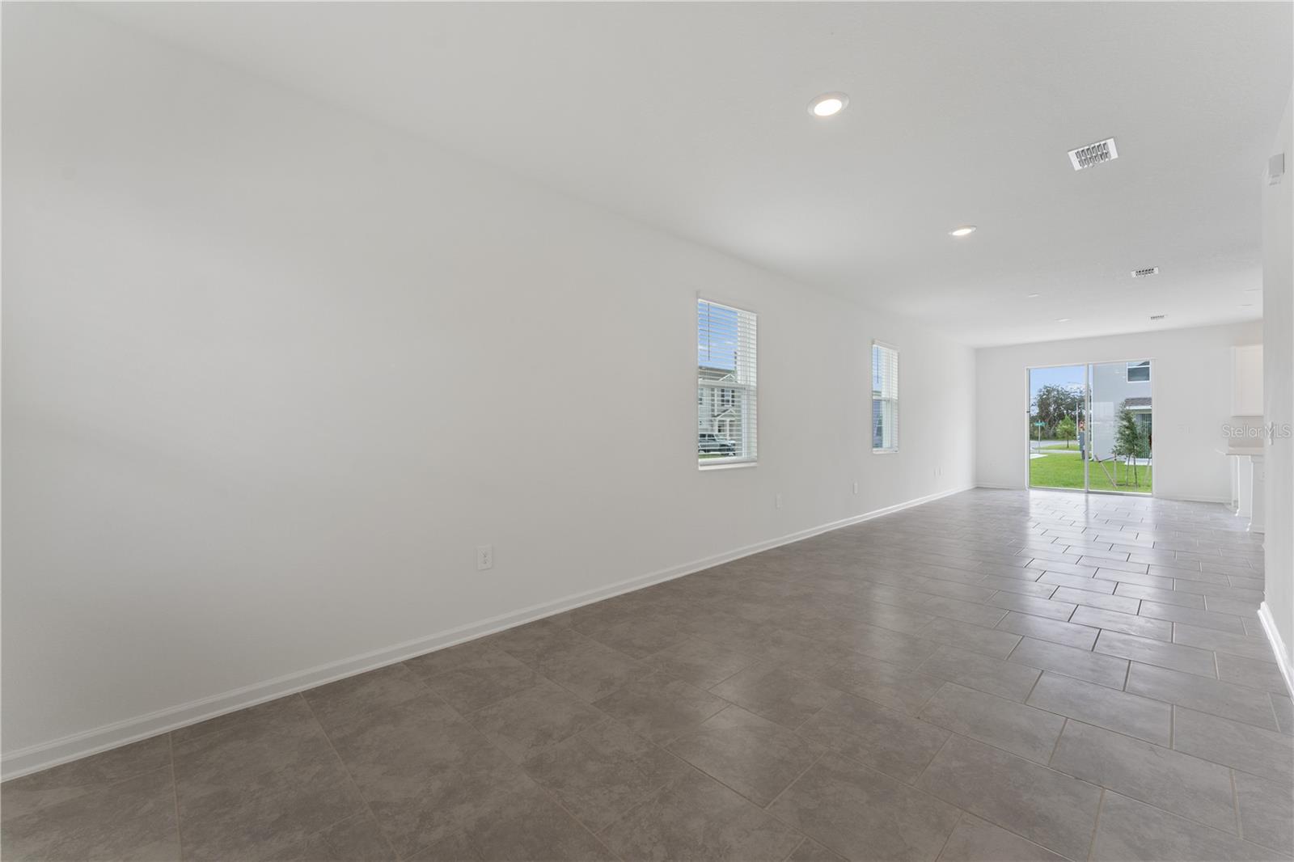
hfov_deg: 104.3
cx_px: 647
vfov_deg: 81.2
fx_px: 503
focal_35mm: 14
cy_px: 431
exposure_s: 1/80
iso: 320
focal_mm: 14
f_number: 8
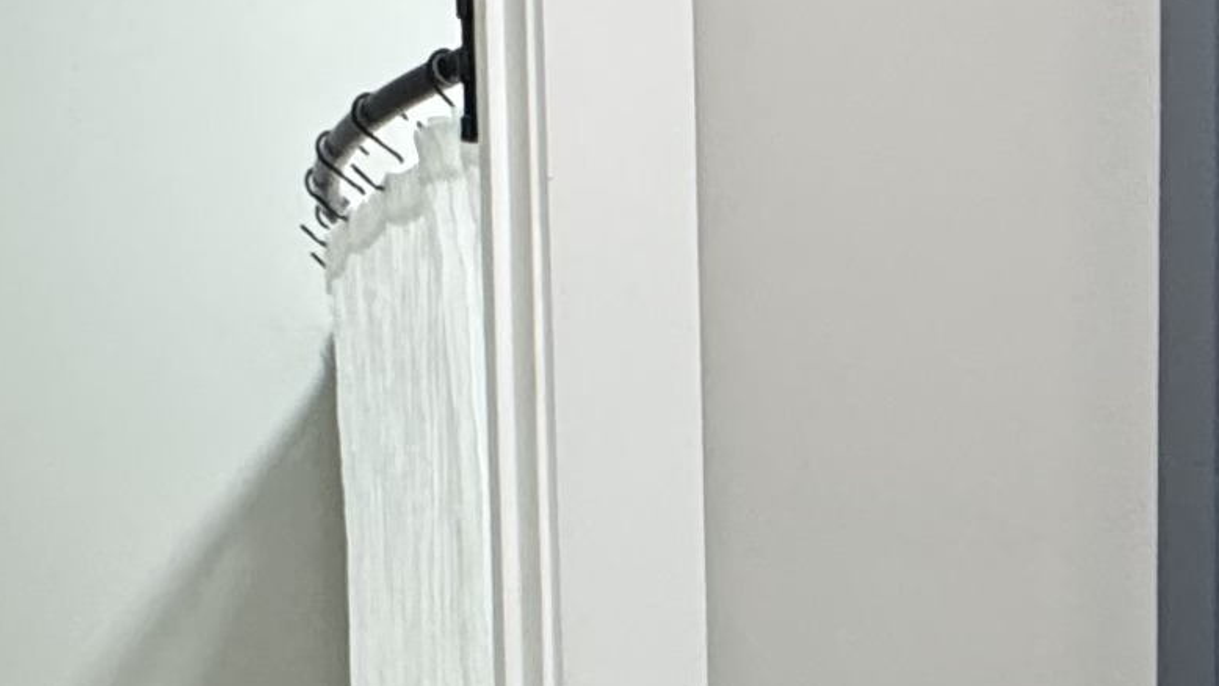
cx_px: 1548
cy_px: 1184
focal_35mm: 79
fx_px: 2554
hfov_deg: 23.9
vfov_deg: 13.8
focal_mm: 2.22
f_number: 2.2
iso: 400
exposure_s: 1/60
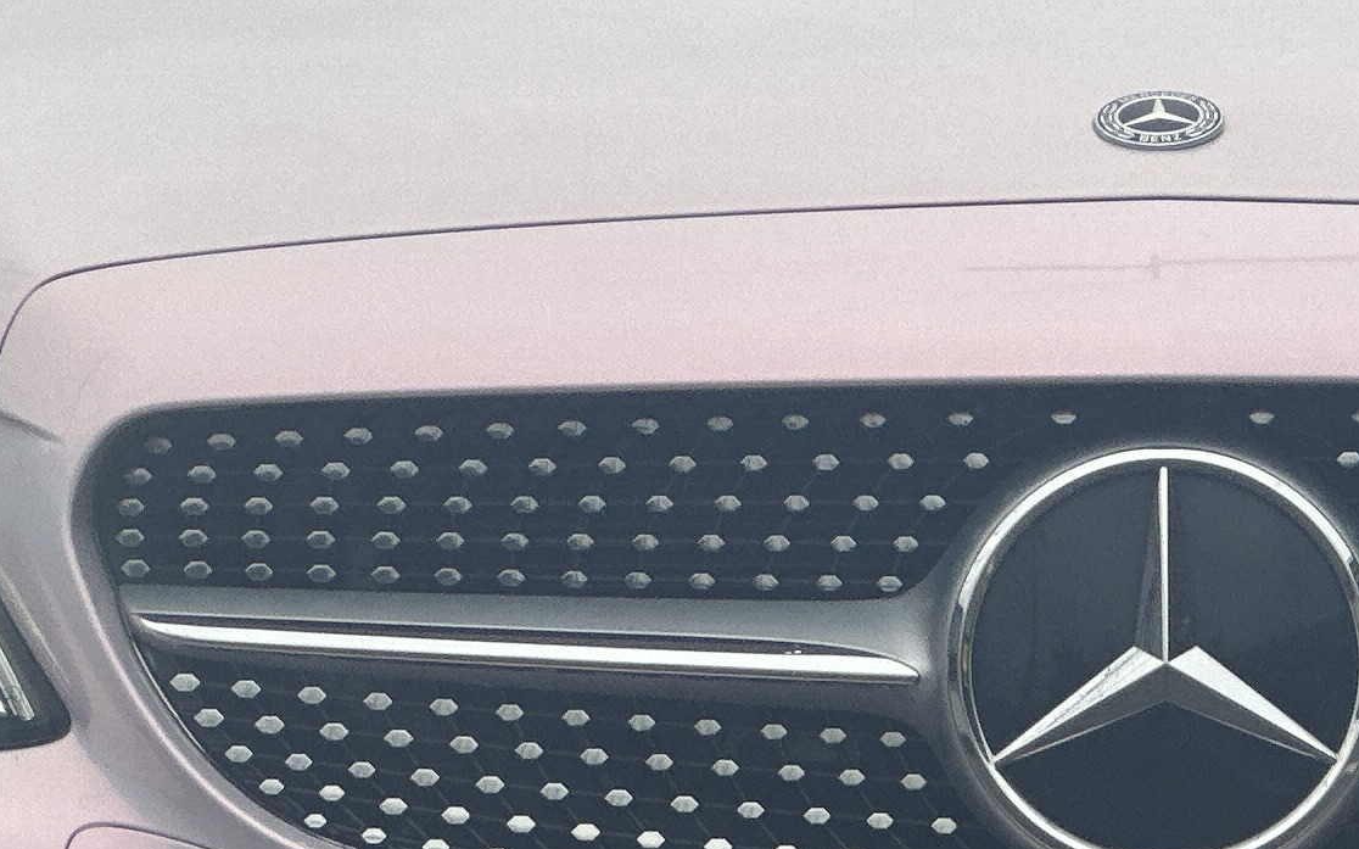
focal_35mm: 295
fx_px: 10924
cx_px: 1025
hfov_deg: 7.1
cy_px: 301
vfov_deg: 4.4
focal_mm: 9
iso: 32
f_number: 2.8
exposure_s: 1/550
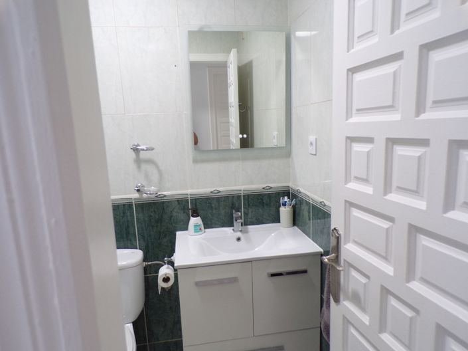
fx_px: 324
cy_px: 176
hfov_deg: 71.6
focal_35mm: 24
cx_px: 234
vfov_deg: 56.8
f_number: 3
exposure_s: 1/30
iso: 200
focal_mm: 4.3
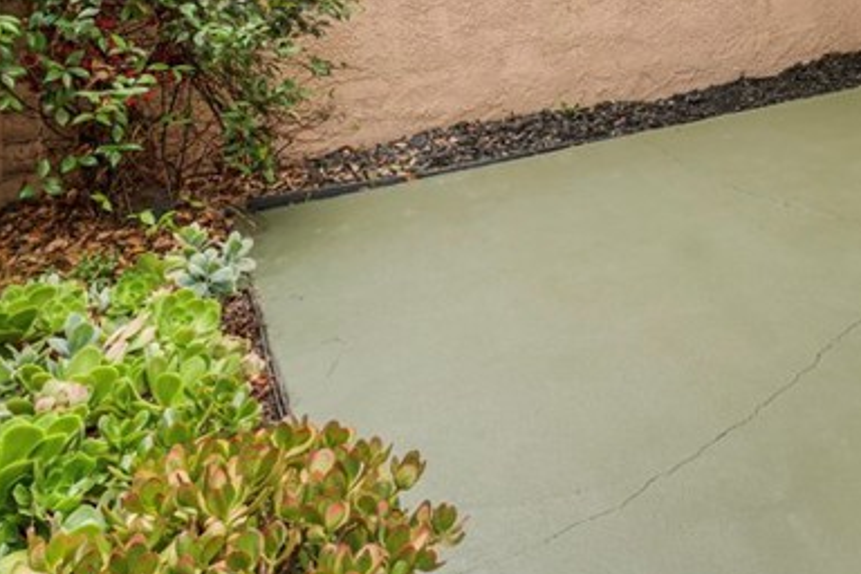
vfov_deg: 28.5
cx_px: 948
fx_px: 957
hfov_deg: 39.5
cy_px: -133
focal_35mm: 40
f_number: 8
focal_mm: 10
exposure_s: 1/30
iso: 400
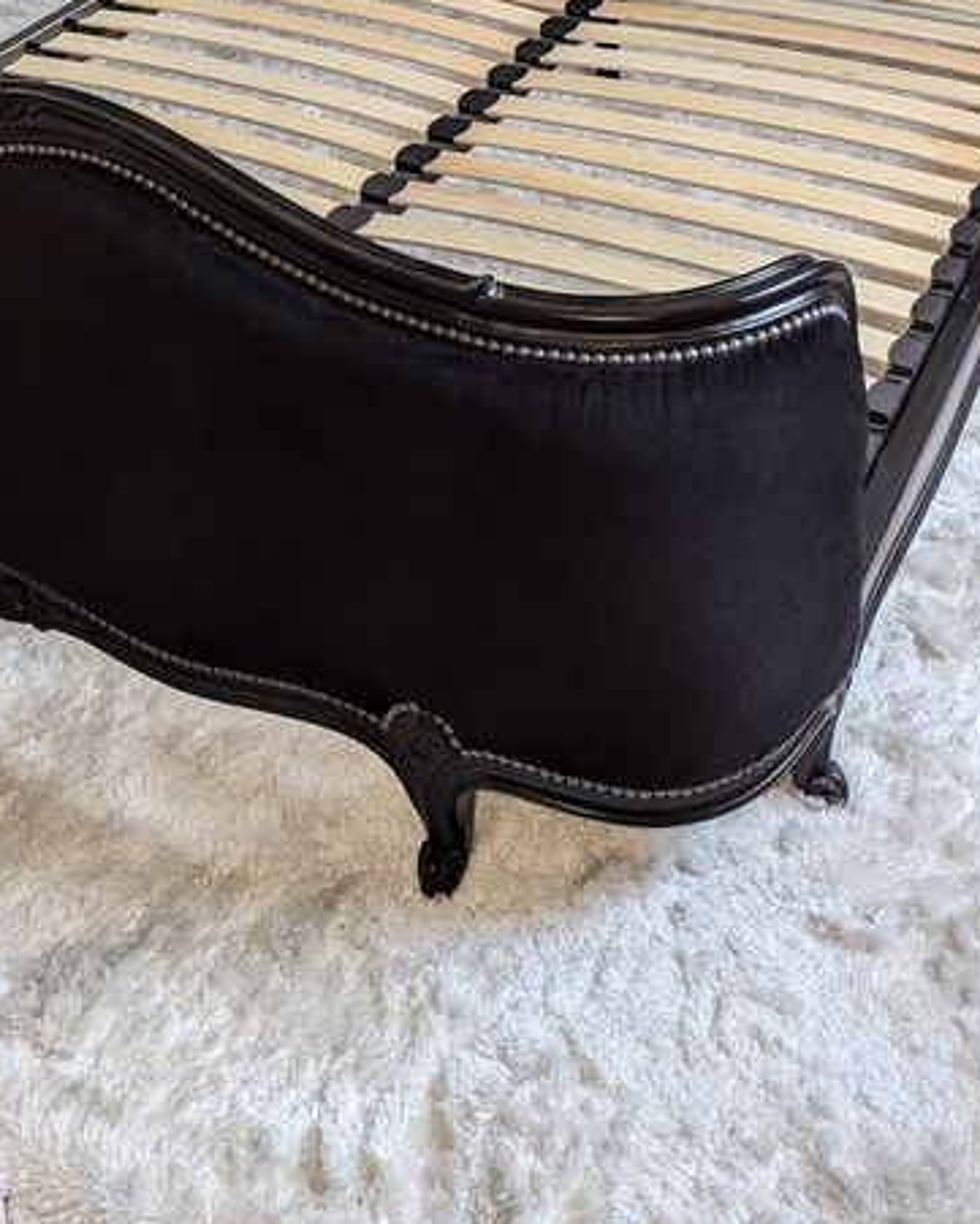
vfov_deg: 32.2
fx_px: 1885
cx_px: 346
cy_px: -81
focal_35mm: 52
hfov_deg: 29.0
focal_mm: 6.81
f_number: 1.85
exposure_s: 1/43.7
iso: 509
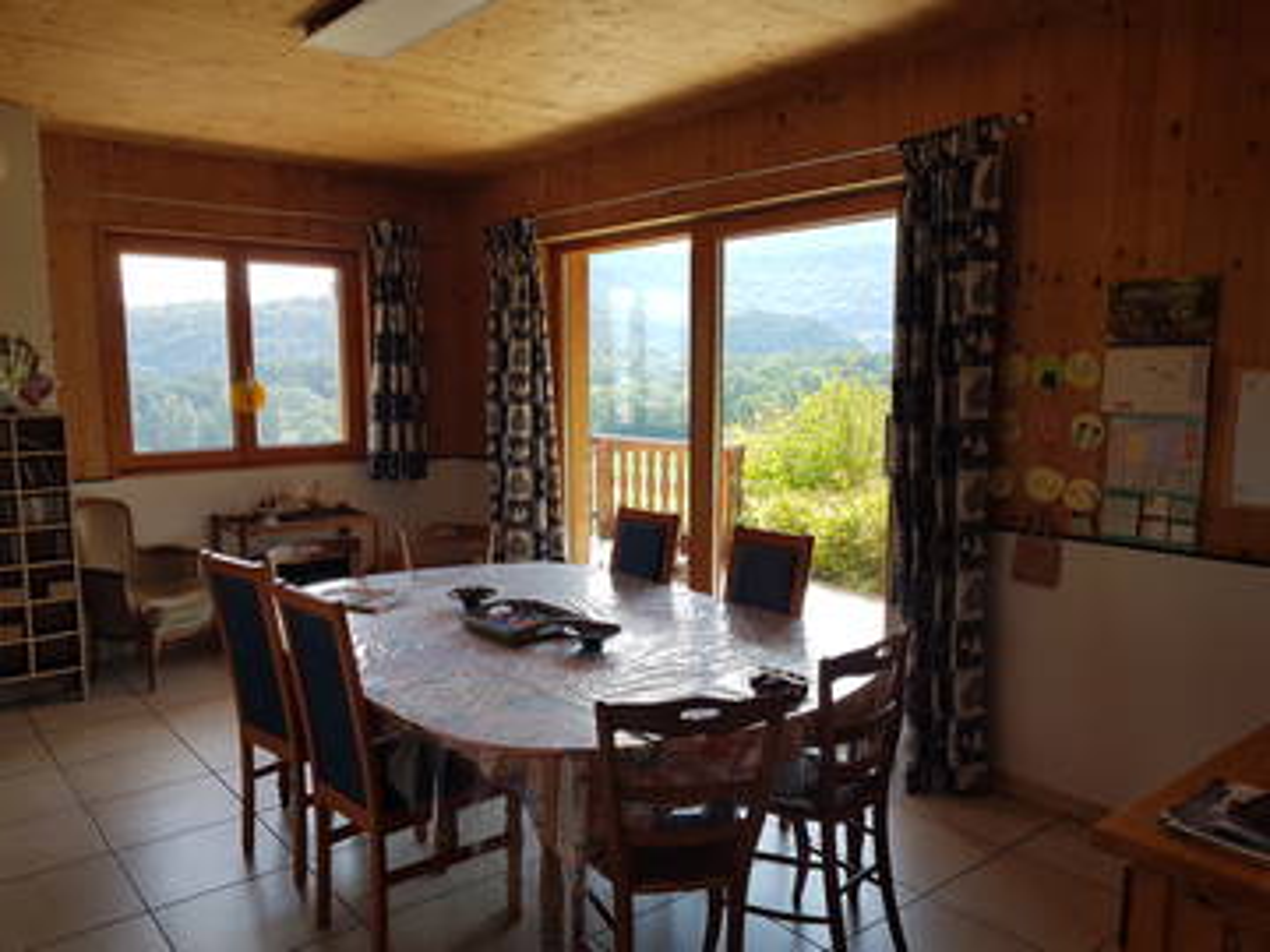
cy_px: 476
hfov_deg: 67.3
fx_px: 954
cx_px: 635
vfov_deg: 53.1
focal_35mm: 26
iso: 40
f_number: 1.7
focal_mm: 4.2
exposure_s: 1/222
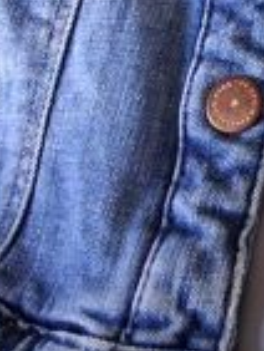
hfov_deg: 11.8
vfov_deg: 15.7
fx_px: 1198
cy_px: -132
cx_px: 441
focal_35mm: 118
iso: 500
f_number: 1.8
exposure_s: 1/33
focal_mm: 3.98
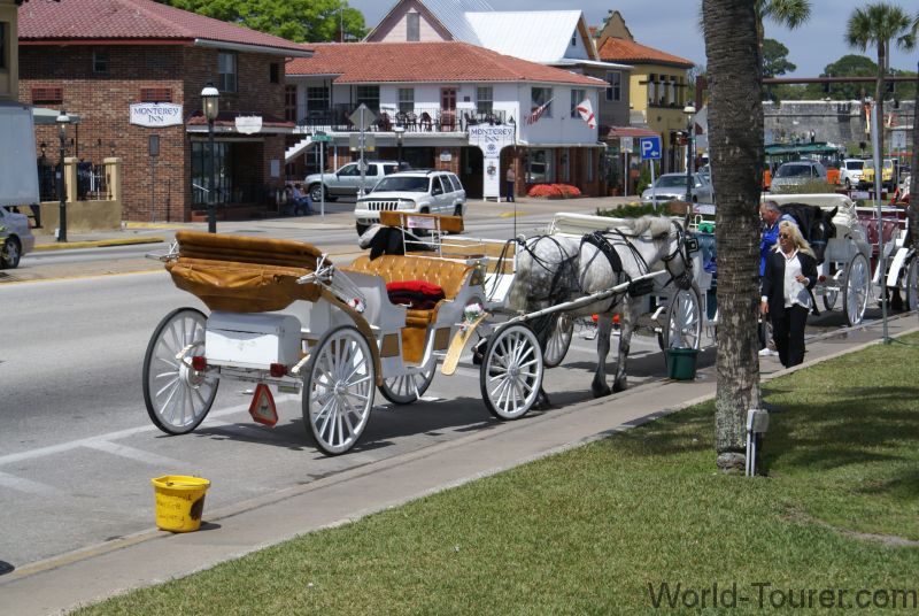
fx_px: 2684
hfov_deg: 19.4
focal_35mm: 105
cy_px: 308
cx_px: 460
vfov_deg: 13.1
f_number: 13
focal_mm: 70
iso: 100
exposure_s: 1/200
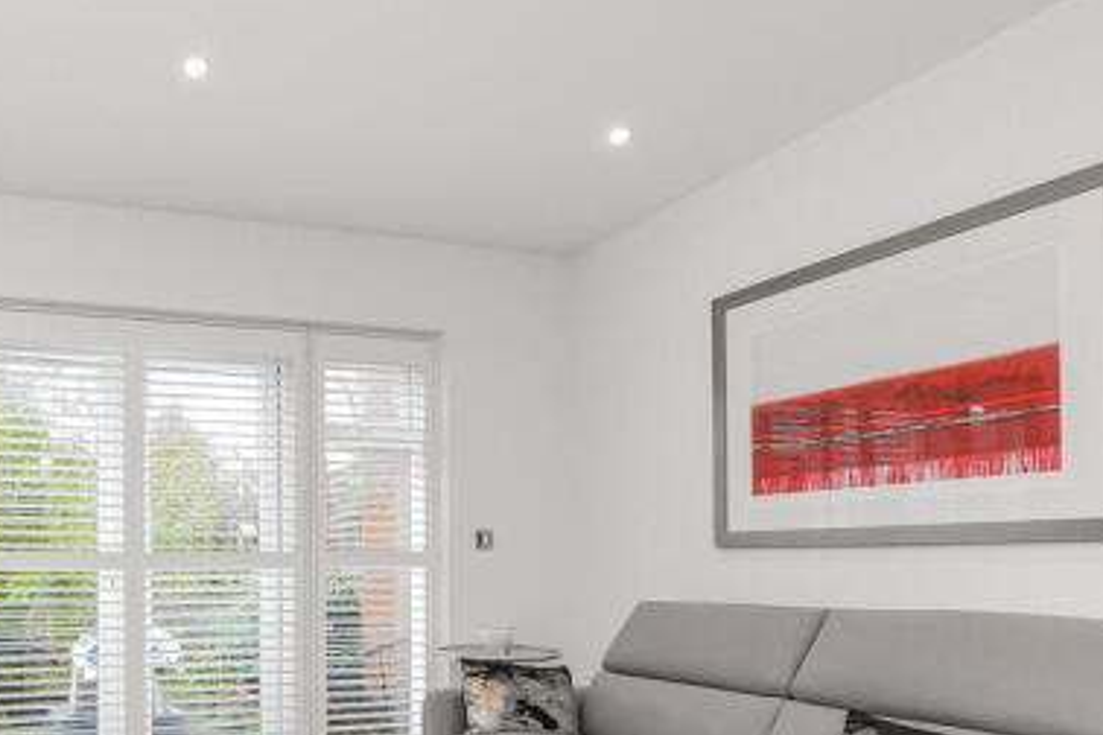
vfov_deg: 47.6
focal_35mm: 26
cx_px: 213
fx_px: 797
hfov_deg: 63.1
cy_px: 554
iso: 320
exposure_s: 1/6
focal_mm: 10
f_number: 11
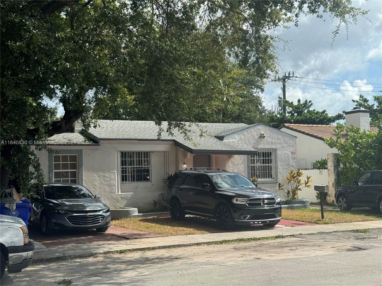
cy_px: 143
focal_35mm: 48
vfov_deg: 30.3
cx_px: 191
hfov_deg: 39.7
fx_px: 530
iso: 64
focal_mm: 6.76
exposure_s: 1/3817
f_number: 1.78
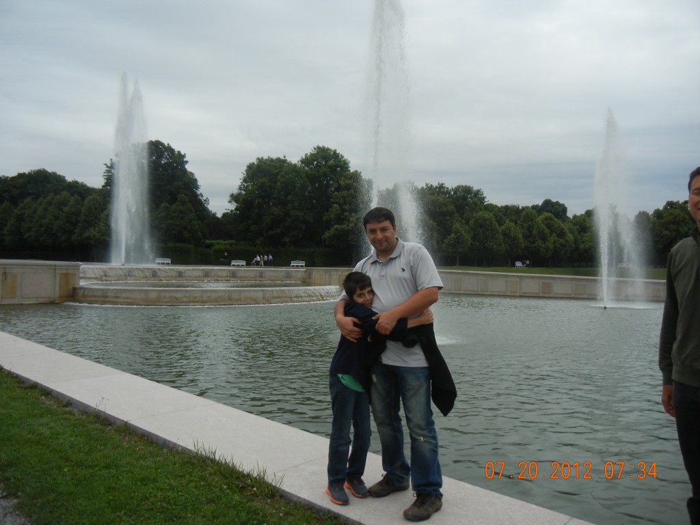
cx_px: 350
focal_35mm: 30
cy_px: 262
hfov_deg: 60.0
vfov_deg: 46.8
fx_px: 607
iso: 160
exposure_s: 1/335
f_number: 7
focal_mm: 5.4
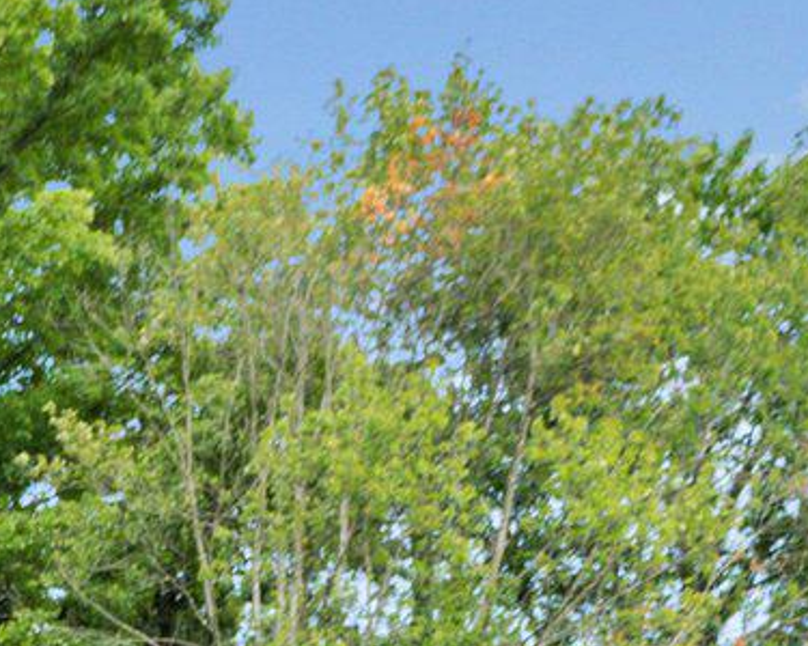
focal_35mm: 123
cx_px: -1215
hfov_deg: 12.1
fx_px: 2941
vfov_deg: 11.2
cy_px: 1363
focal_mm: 24
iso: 320
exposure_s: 1/40
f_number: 5.6
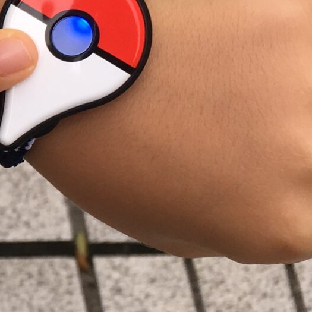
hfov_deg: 12.6
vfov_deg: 13.9
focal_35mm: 125
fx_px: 1275
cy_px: 128
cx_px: -262
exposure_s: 1/282
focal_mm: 4.15
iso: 25
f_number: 2.2
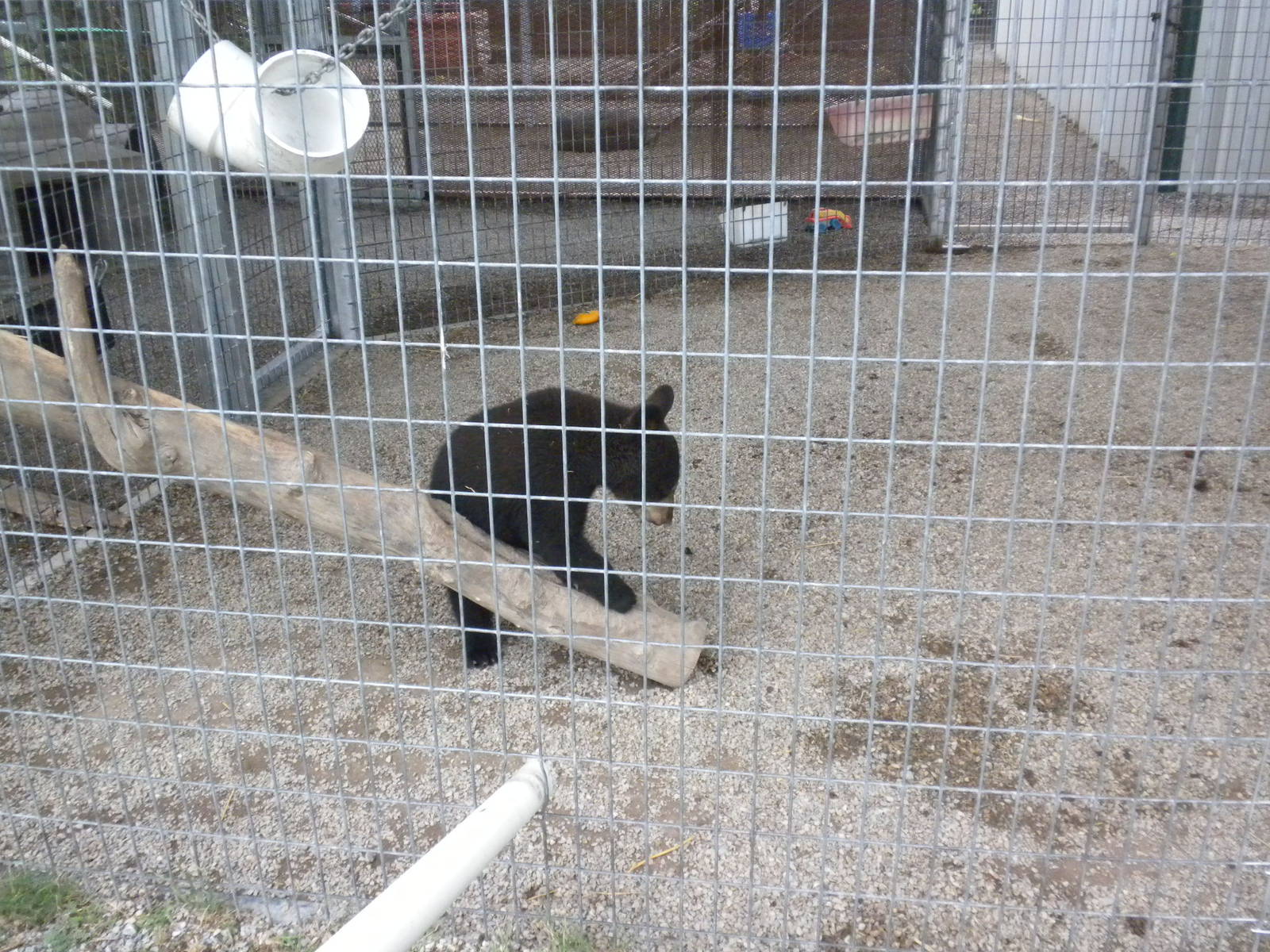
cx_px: 635
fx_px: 1357
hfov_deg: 50.1
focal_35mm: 37
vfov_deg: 38.7
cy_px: 476
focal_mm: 6.6
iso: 400
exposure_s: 1/234
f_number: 3.5
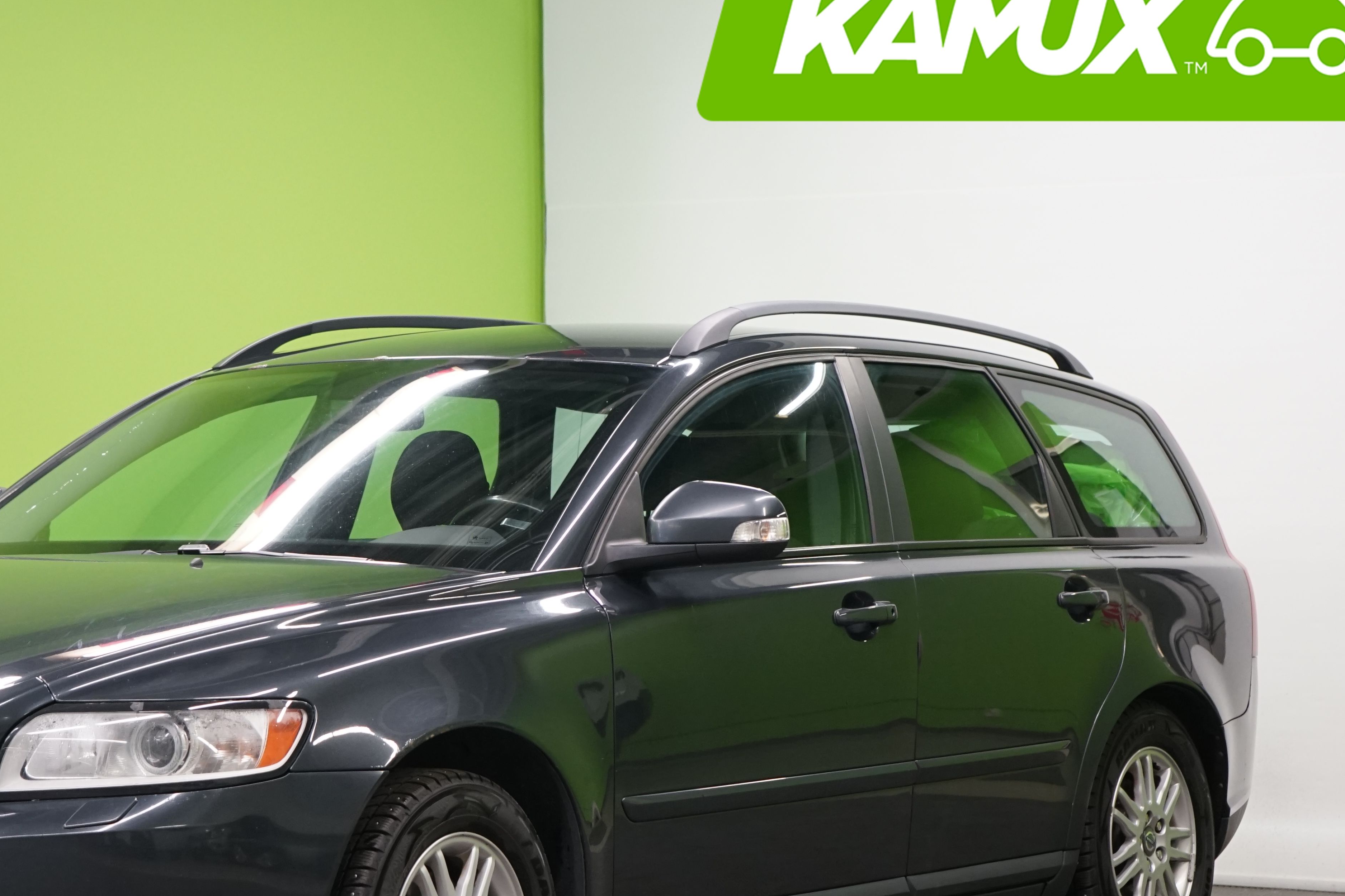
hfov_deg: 18.2
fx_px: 4184
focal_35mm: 112
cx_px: 426
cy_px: 584
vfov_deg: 12.2
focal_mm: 70
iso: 1250
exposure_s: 1/50
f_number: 5.6
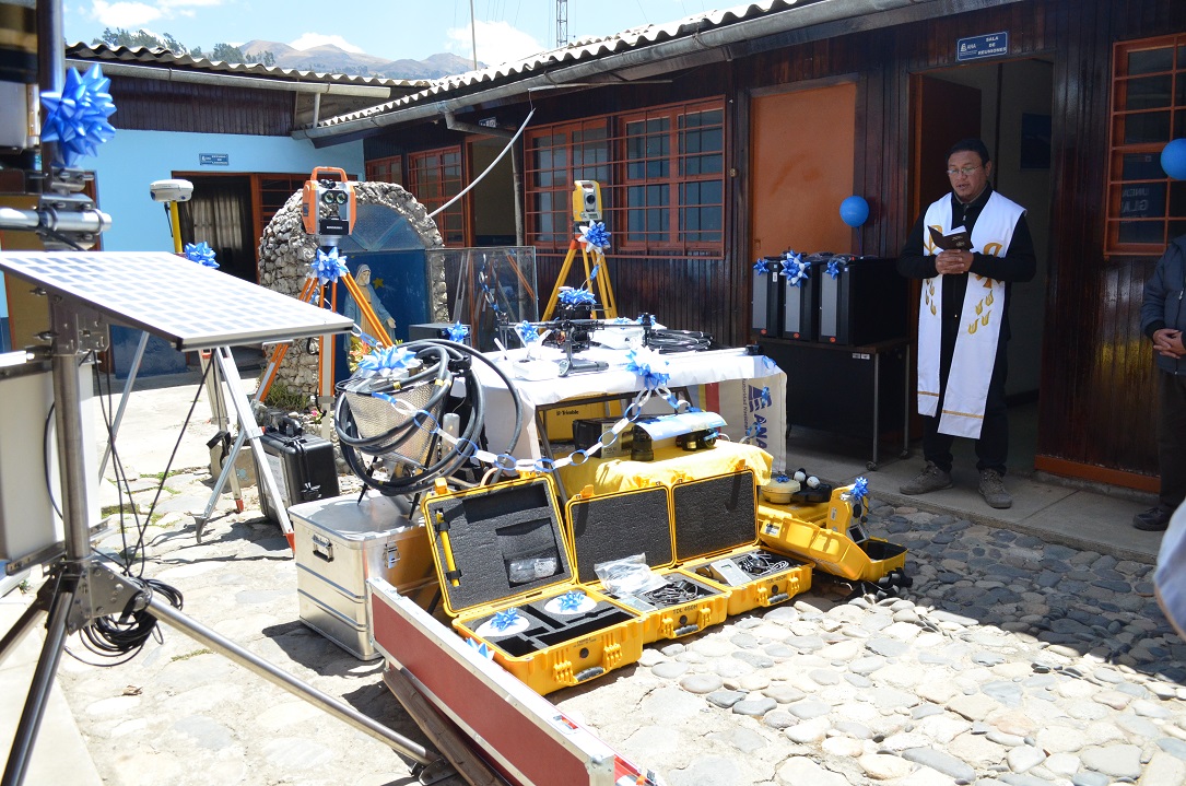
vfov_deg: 47.8
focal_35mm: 27
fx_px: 888
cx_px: 593
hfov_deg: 67.5
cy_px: 393
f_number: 5
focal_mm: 18
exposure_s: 1/2500
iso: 1250
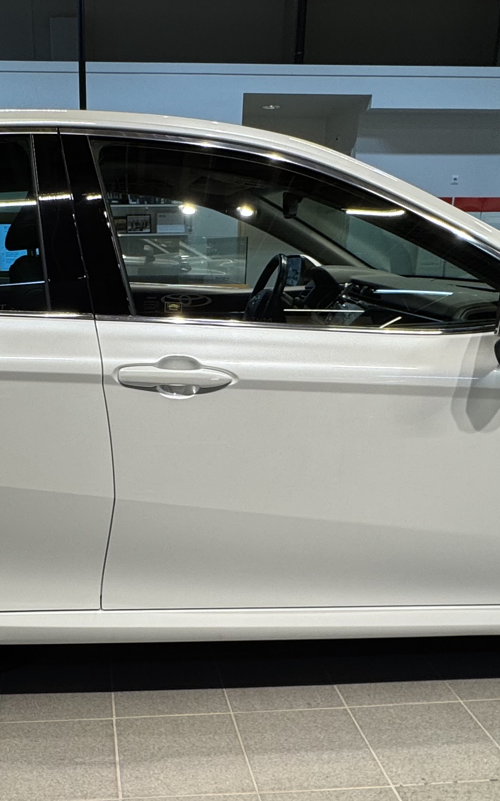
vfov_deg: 54.7
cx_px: 128
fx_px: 763
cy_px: 502
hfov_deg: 35.5
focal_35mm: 35
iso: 64
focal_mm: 2.22
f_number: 2.2
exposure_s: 1/100
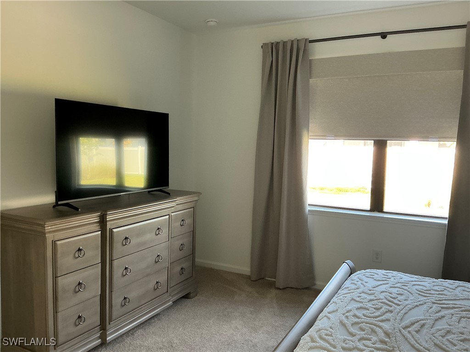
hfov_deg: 63.4
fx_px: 380
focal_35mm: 28
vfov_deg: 49.7
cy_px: 176
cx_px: 235
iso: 125
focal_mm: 3
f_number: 1.8
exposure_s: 1/60
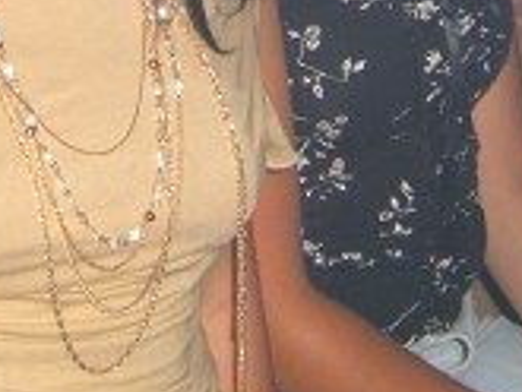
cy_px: -199
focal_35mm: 138
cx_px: 146
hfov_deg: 14.2
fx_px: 2083
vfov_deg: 10.4
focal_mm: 7.9
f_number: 2.8
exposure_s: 1/60
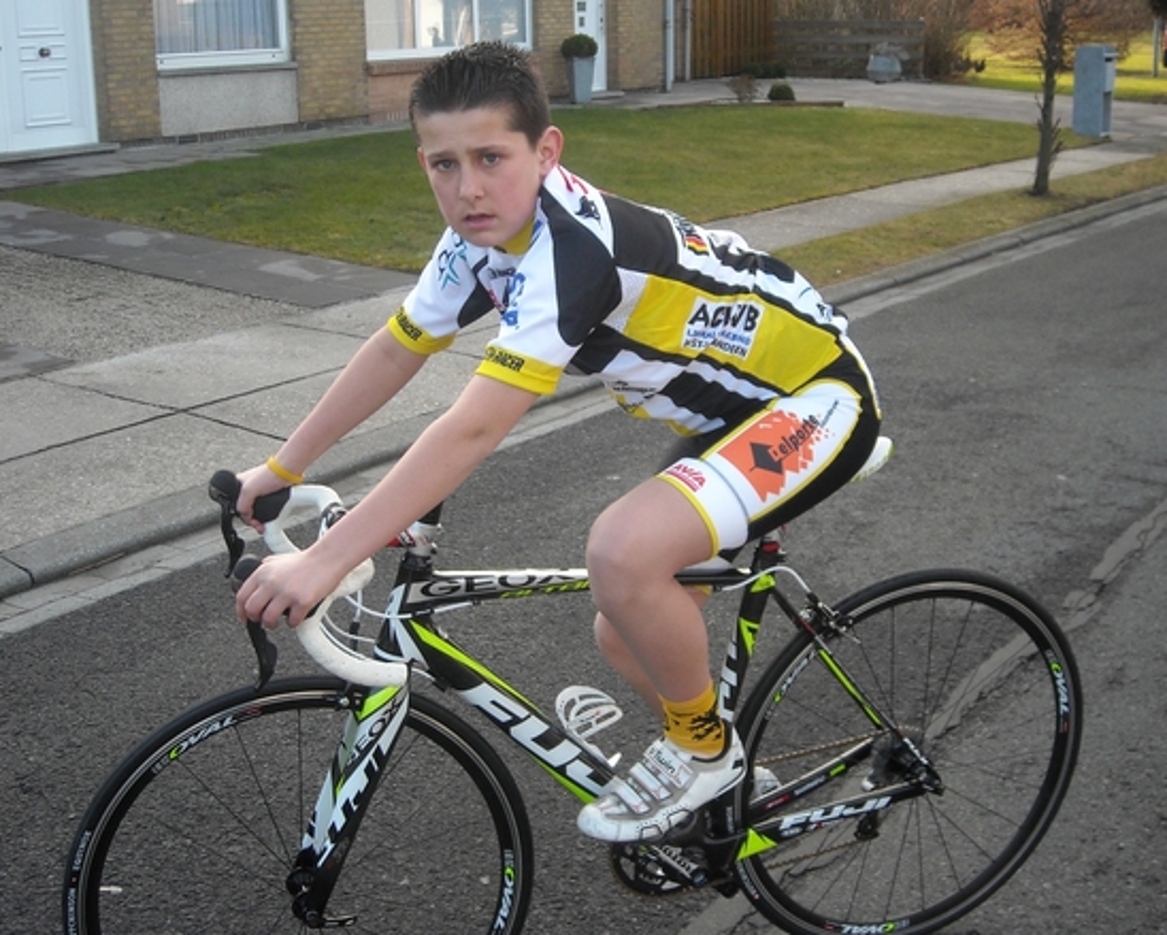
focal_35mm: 47
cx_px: 579
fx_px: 1624
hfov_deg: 39.5
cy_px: 462
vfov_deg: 32.1
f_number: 3.1
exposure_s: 1/250
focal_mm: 7.1
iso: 124
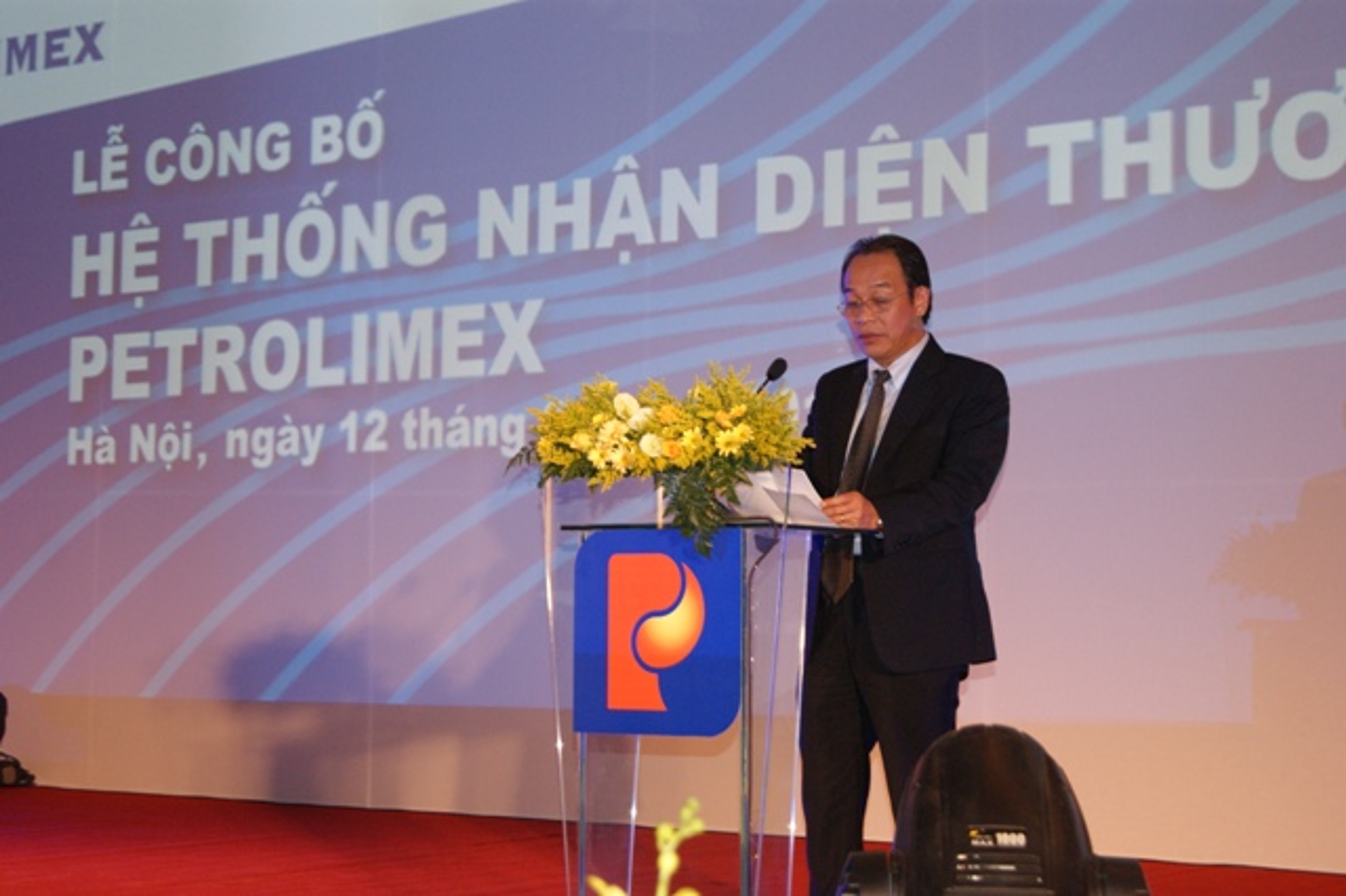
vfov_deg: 20.1
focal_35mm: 68
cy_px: 448
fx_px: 2522
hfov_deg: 29.9
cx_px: 673
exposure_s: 1/80
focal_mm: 45
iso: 400
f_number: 5.6
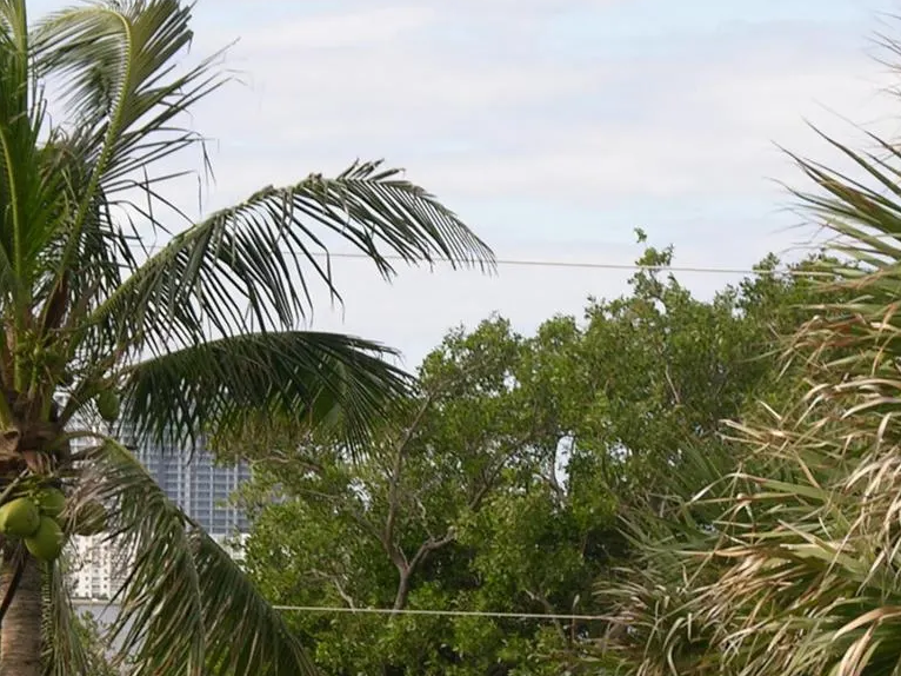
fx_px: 8353
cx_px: 300
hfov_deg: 6.2
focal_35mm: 321
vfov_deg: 4.6
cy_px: 563
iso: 50
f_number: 4.7
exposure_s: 1/256
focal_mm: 29.5
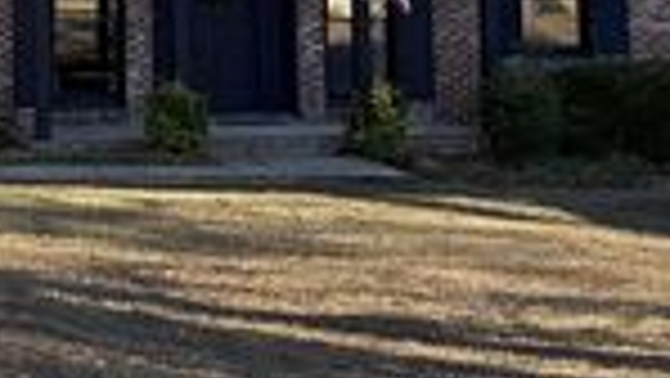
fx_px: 1564
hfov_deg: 23.2
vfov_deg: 13.2
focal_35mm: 88
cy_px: -146
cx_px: 9
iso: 80
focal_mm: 6.76
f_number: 1.78
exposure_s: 1/1337
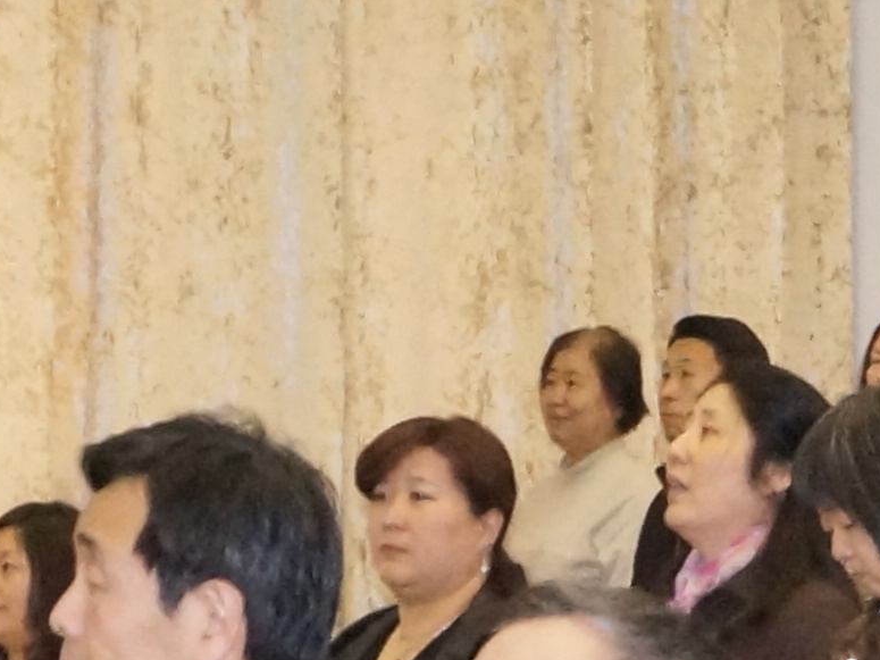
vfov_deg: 7.4
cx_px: 1520
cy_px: 252
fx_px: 5109
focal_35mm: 201
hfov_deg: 9.4
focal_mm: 22
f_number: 10
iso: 3200
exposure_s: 1/60
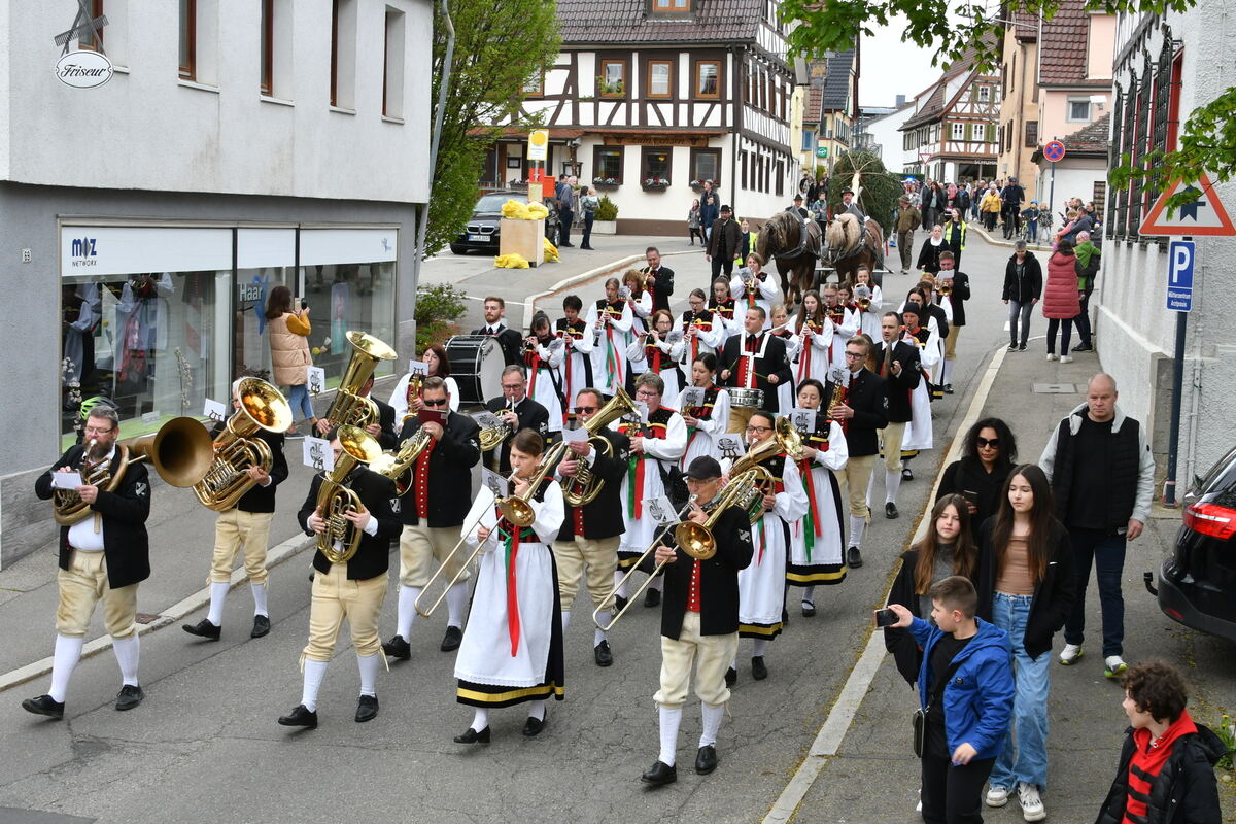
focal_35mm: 51
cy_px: 412
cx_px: 618
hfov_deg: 38.9
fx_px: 1751
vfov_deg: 26.5
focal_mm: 34
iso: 500
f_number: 10
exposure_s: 1/160
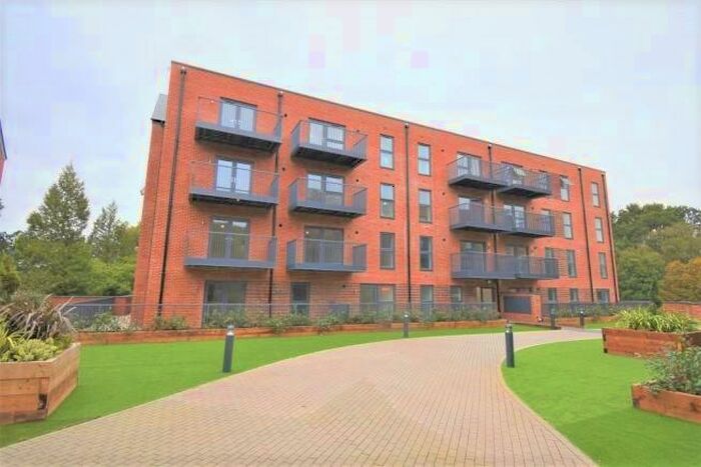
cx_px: 350
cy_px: 234
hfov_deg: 90.0
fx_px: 351
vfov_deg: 67.4
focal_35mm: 18
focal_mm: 12
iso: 200
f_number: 6.3
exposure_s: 1/250
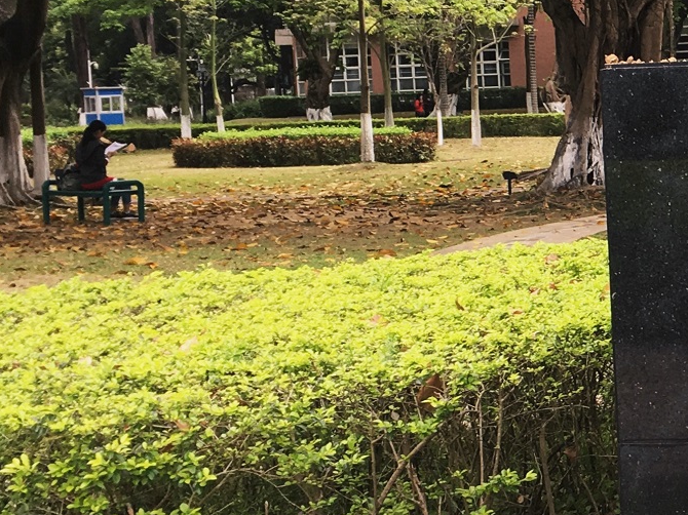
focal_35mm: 88
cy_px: 202
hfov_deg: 20.6
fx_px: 1748
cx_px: 858
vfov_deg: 16.8
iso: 25
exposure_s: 1/100
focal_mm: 4.15
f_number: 2.2
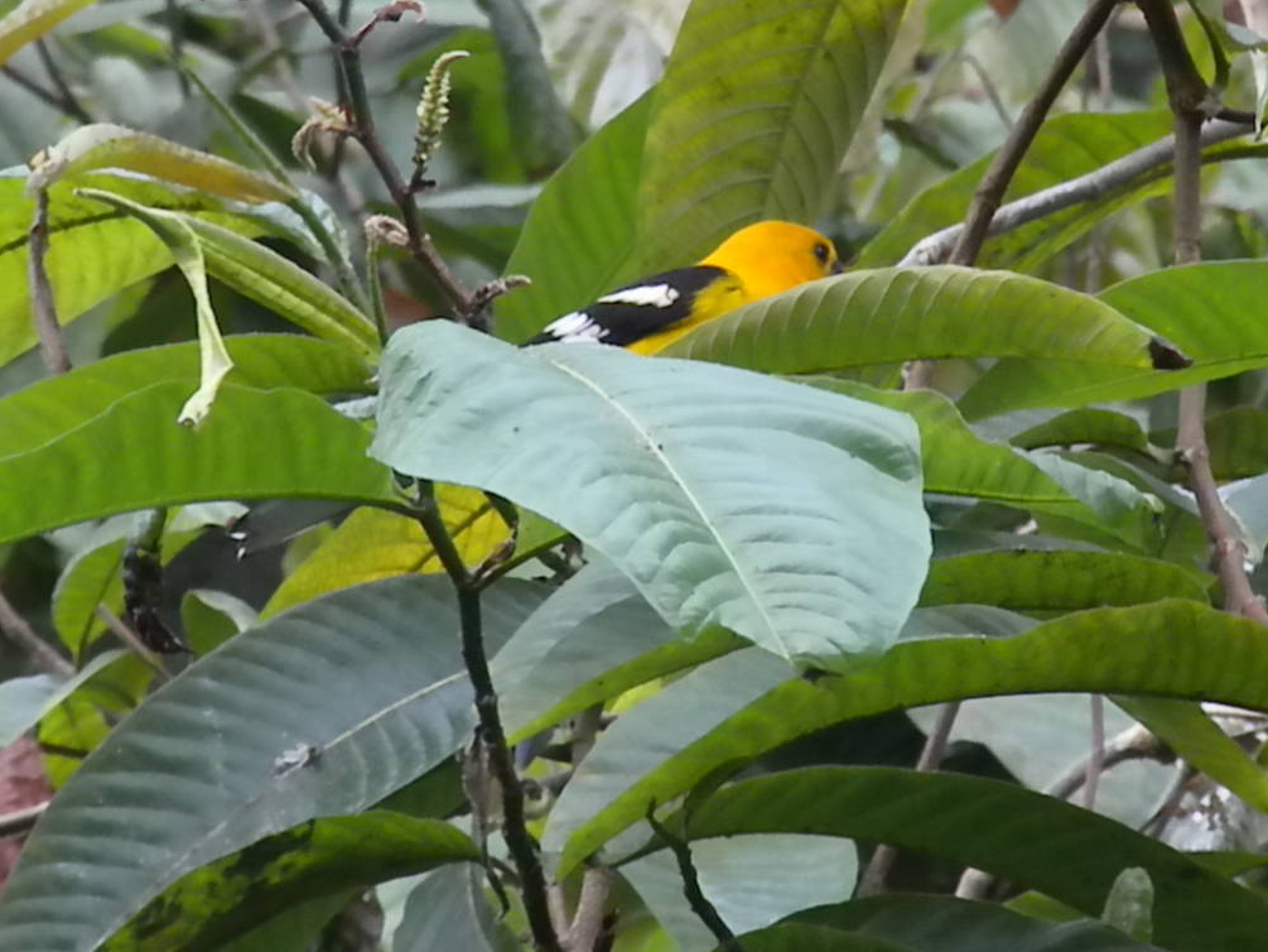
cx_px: 688
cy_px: 306
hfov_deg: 4.8
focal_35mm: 414
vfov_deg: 3.6
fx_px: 15167
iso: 640
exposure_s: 1/133
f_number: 5.3
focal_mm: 46.2
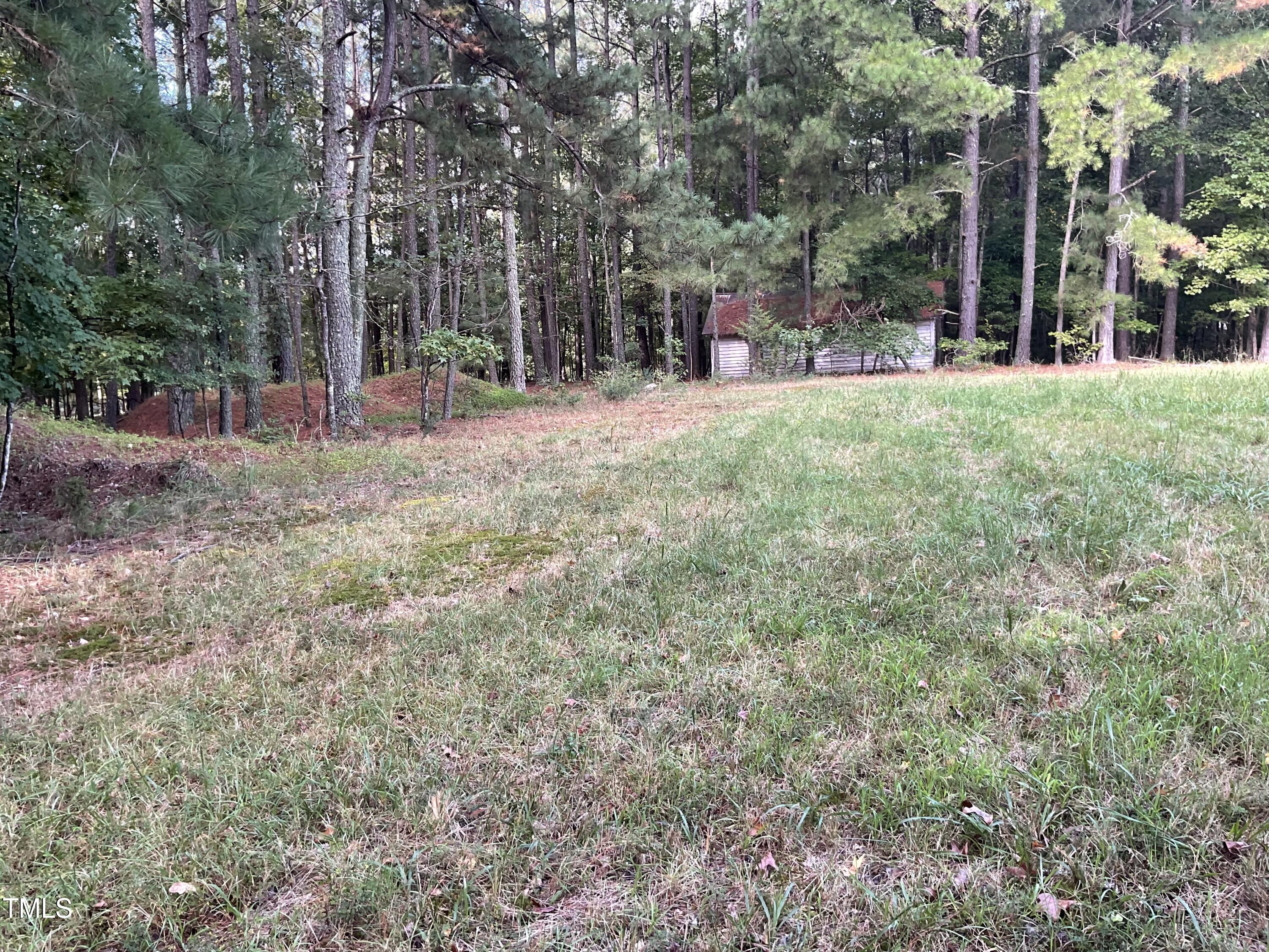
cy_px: 476
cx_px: 634
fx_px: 1063
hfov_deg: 61.7
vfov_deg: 48.2
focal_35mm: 29
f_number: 1.8
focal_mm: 3
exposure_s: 1/120
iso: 25
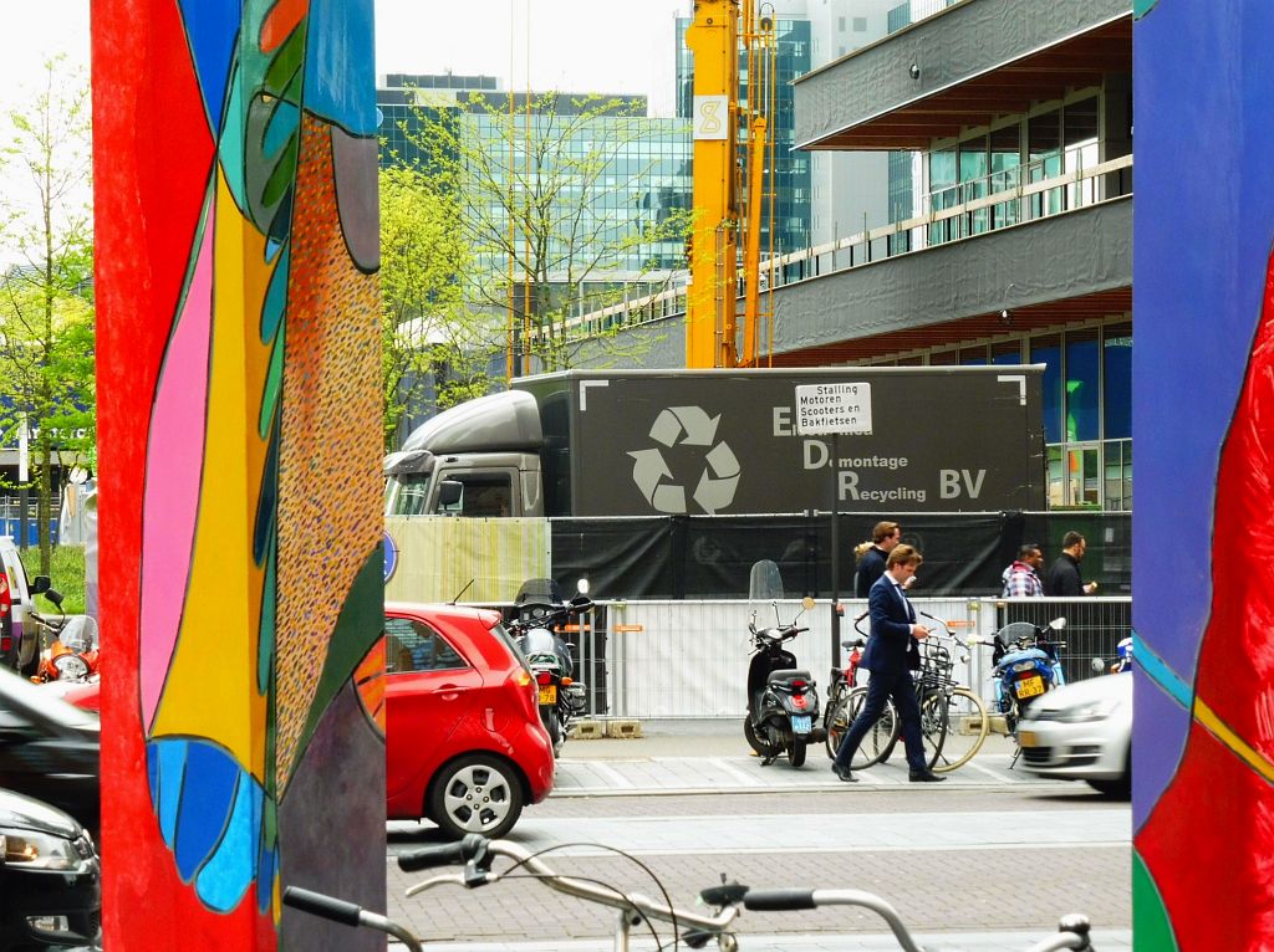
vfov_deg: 13.6
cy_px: 476
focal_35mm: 109
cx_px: 637
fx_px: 4008
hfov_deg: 18.1
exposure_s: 1/60
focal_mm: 19.4
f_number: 5.3
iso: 200
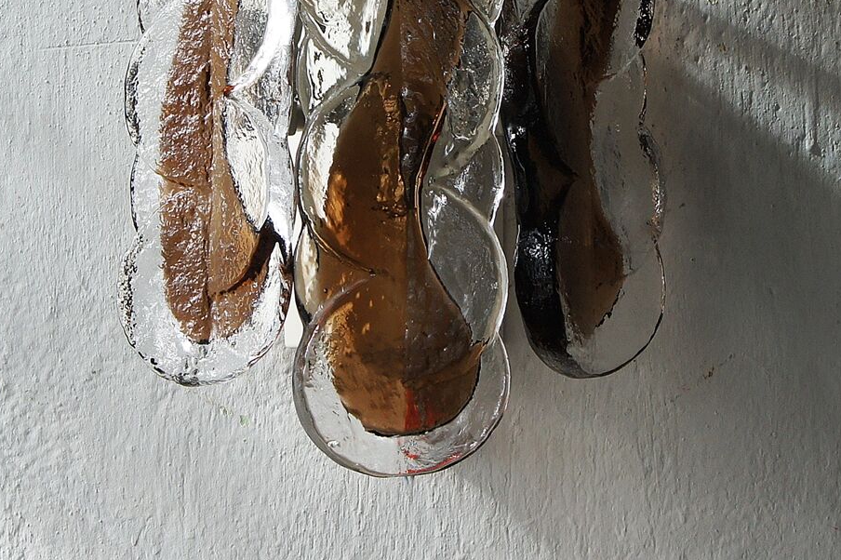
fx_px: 3876
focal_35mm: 166
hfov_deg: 12.4
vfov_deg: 8.2
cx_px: 429
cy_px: 66
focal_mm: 50
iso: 400
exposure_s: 1/400
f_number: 5.6
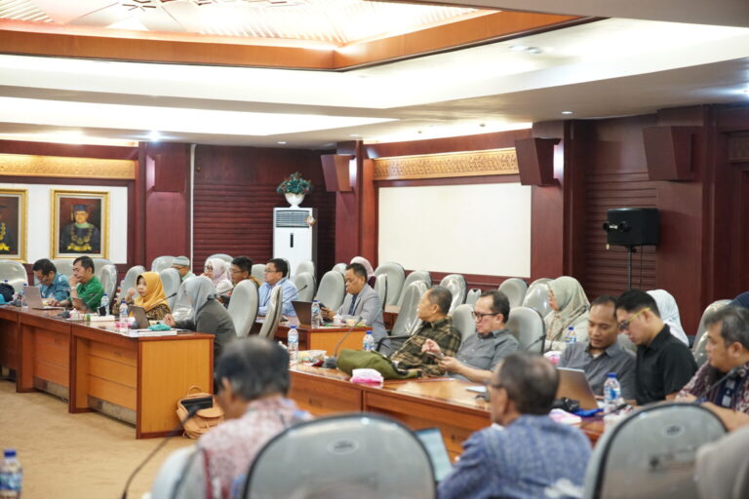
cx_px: 374
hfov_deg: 28.8
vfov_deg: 19.5
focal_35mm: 70
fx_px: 1456
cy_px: 250
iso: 2500
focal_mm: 70
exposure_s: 1/100
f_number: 2.8
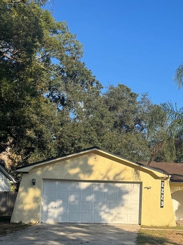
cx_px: 178
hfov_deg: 28.6
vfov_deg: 38.3
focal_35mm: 48
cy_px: 192
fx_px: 338
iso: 80
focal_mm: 6.76
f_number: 1.78
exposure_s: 1/2710
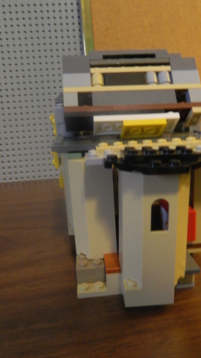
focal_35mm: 30
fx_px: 284
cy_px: 183
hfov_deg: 38.9
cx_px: 108
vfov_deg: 64.3
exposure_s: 1/20
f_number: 3.1
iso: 400
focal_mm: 4.5
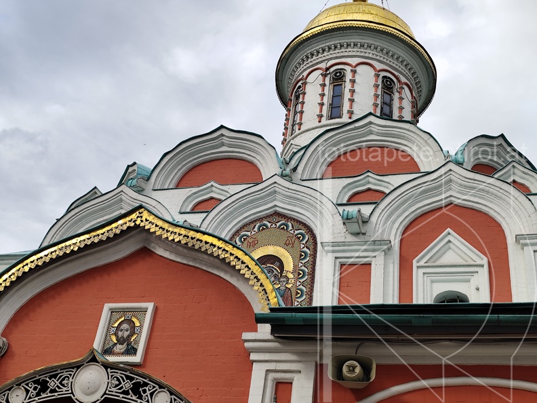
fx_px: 714
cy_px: 202
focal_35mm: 46
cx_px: 268
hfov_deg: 41.2
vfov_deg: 31.5
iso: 50
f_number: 1.65
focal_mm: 6.19
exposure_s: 1/787
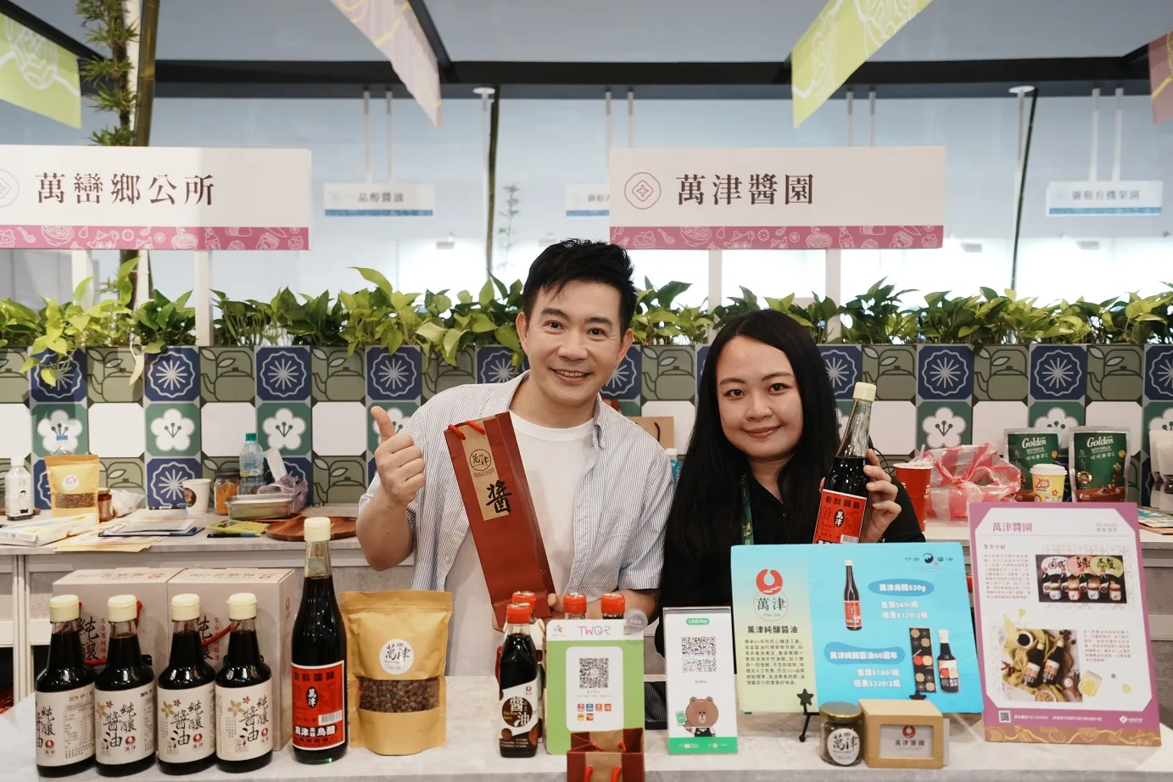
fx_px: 1043
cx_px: 586
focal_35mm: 32
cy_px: 391
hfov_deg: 58.7
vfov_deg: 41.1
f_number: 4
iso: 1250
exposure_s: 1/160
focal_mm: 32
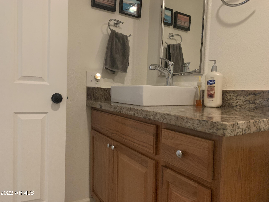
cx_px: 134
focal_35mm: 26
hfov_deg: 67.3
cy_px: 101
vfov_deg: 53.1
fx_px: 202
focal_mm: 4.25
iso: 640
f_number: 1.8
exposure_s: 1/30
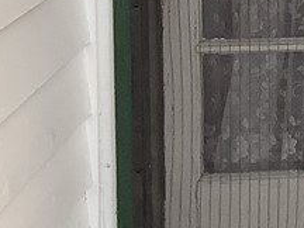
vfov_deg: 9.7
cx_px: 594
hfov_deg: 12.0
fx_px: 1291
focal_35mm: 147
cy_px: -132
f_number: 2.4
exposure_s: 1/120
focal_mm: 3.3
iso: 80
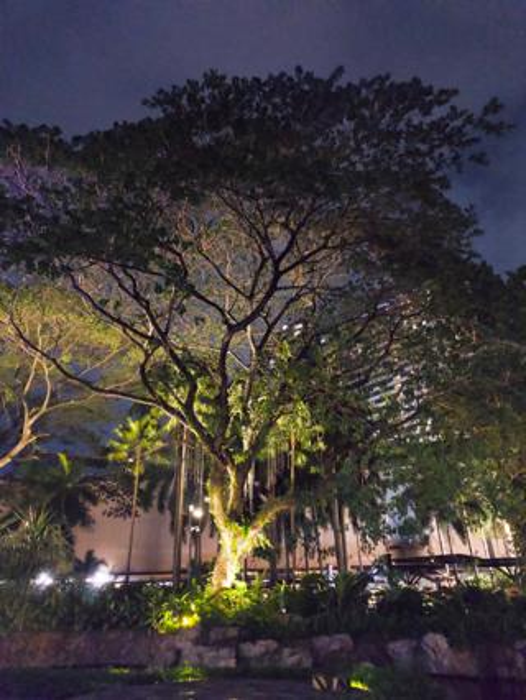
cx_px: 263
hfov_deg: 53.1
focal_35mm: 26
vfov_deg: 67.3
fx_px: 526
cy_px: 350
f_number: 1.8
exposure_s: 1/12
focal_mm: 4.25
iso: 1250
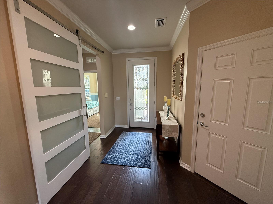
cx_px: 136
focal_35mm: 14
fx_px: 110
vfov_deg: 85.7
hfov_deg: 102.1
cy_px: 102
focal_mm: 2.22
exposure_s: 1/120
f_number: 2.2
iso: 250
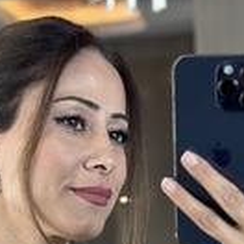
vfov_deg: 10.2
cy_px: 414
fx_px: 1300
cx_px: 72
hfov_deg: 10.7
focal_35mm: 163
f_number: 1.78
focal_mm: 6.86
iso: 125
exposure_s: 1/60
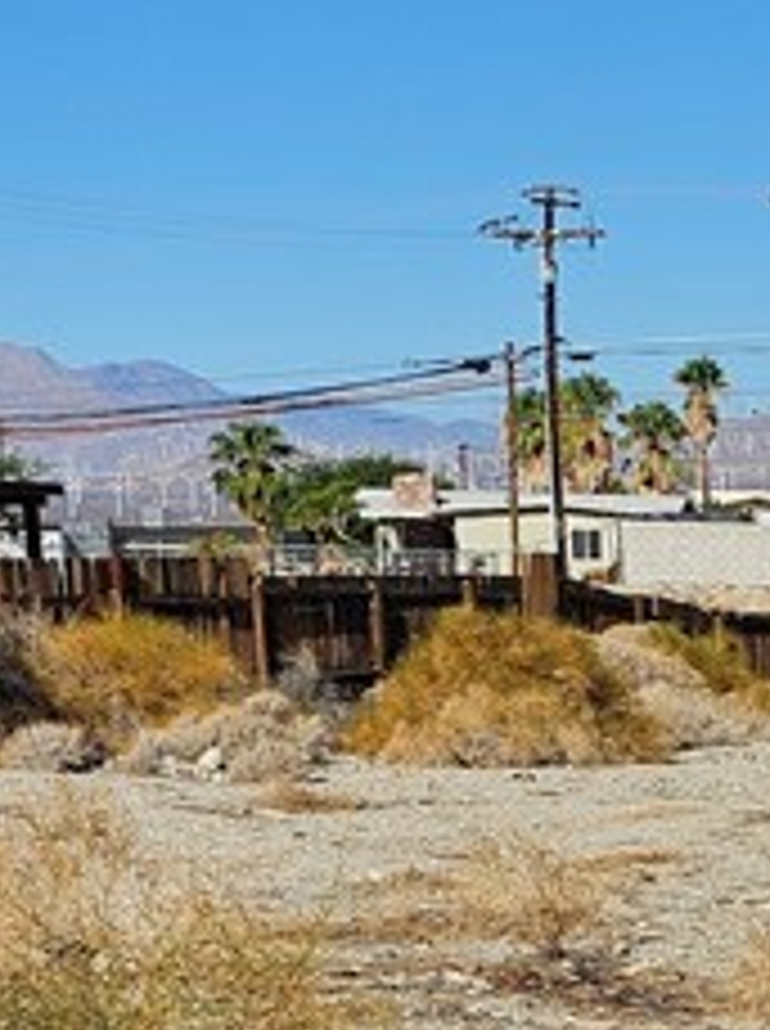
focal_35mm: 103
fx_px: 3063
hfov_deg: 13.4
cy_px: 1219
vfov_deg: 18.2
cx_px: 1220
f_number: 1.7
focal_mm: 6.3
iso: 10
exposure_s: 1/1542
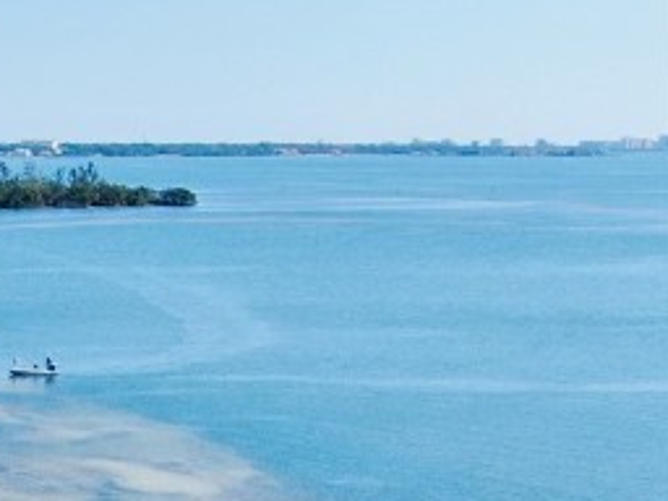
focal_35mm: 96
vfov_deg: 15.0
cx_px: -665
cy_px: 577
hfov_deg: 16.0
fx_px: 1853
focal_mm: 4.39
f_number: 2.8
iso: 100
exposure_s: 1/1250
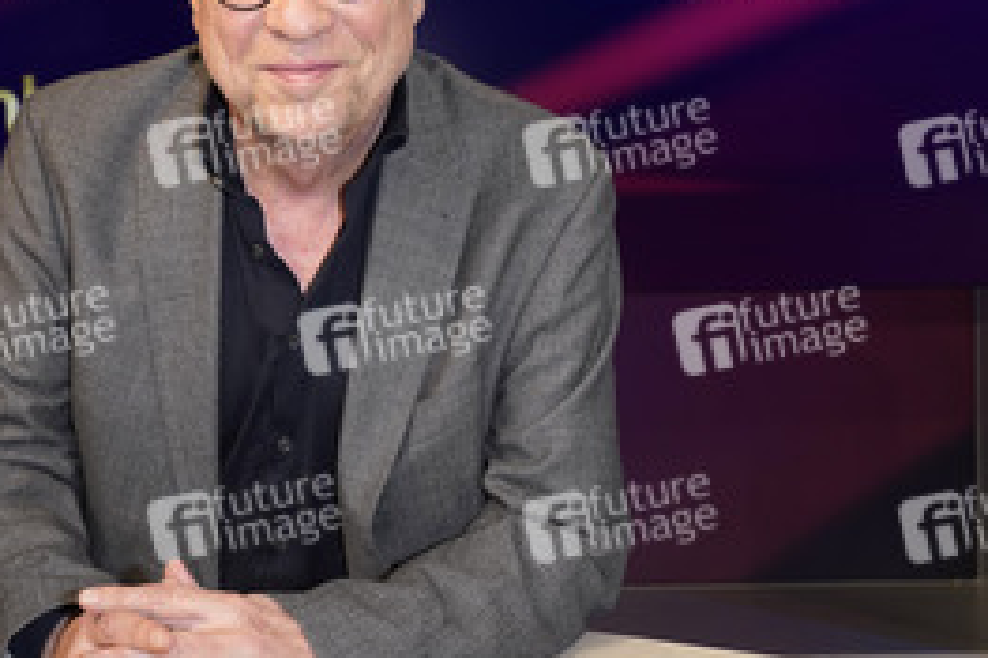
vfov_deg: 22.5
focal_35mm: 60
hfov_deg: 33.0
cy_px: 237
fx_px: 1646
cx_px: 295
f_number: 5.6
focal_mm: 35
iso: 2000
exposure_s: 1/160
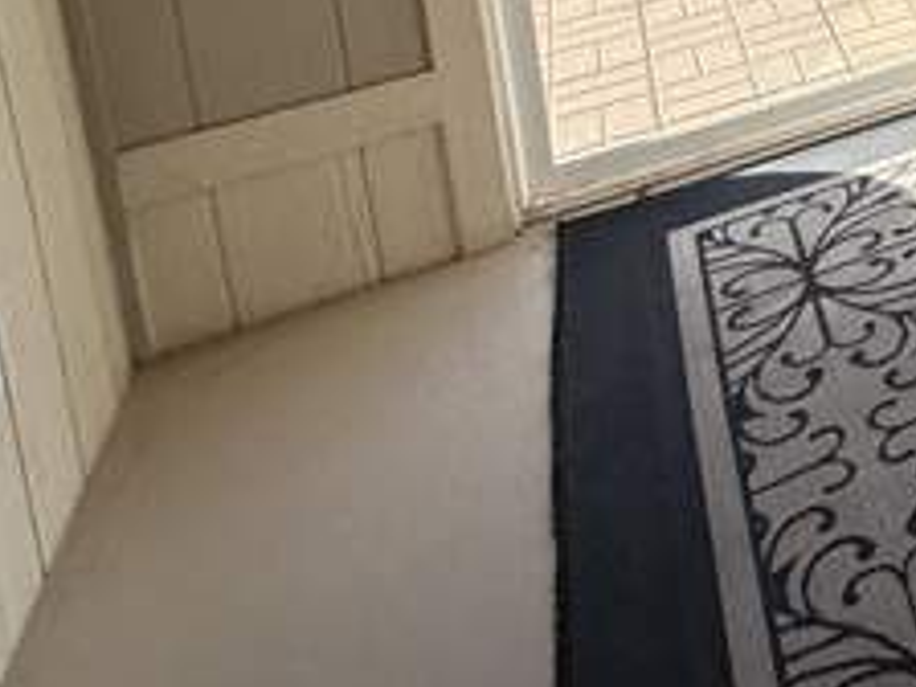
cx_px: 1464
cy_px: -425
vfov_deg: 22.2
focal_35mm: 50
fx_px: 1323
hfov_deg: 25.4
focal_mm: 2.22
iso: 64
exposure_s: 1/303
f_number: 2.2
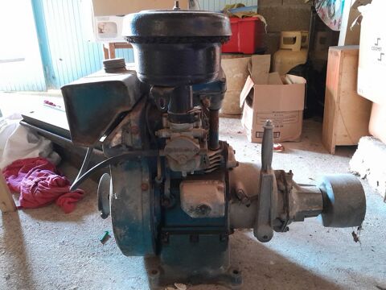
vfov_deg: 53.1
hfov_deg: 67.3
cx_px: 193
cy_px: 145
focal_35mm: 26
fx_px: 290
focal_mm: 3.98
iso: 640
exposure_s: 1/10
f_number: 1.8
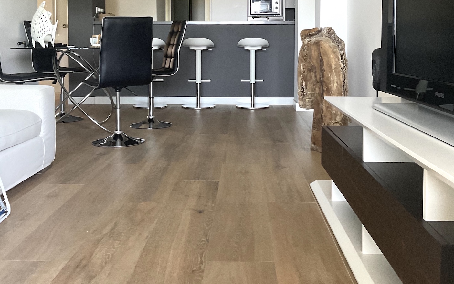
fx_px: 520
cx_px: 230
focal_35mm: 42
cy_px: 63
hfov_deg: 47.2
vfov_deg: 29.9
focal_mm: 3
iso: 160
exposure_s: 1/60
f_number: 1.8
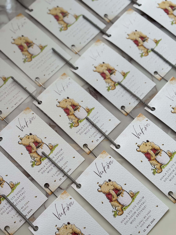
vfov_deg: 36.8
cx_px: 88
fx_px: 353
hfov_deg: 28.0
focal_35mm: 52
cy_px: 118
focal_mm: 5.96
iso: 40
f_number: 1.6
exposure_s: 1/121
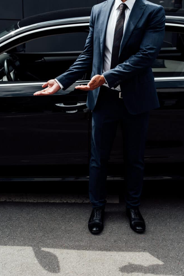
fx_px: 398
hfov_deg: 26.0
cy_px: 141
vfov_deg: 38.2
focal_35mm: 52
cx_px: 89
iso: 100
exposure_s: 1/250
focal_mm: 50
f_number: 4.5
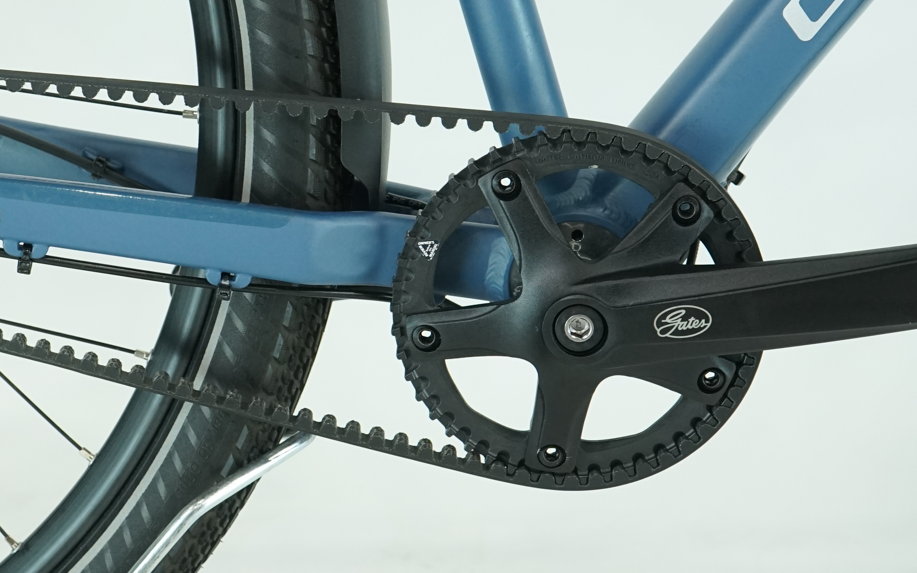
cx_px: 228
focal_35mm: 86
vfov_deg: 15.2
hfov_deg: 23.8
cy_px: 192
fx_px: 2149
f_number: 5.6
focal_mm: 42
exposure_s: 1/200
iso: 1600
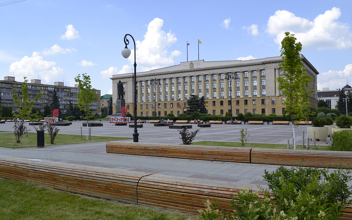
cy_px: 113
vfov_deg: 40.6
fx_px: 297
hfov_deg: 61.2
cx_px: 175
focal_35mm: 31
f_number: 7.1
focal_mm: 20
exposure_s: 1/200
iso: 100
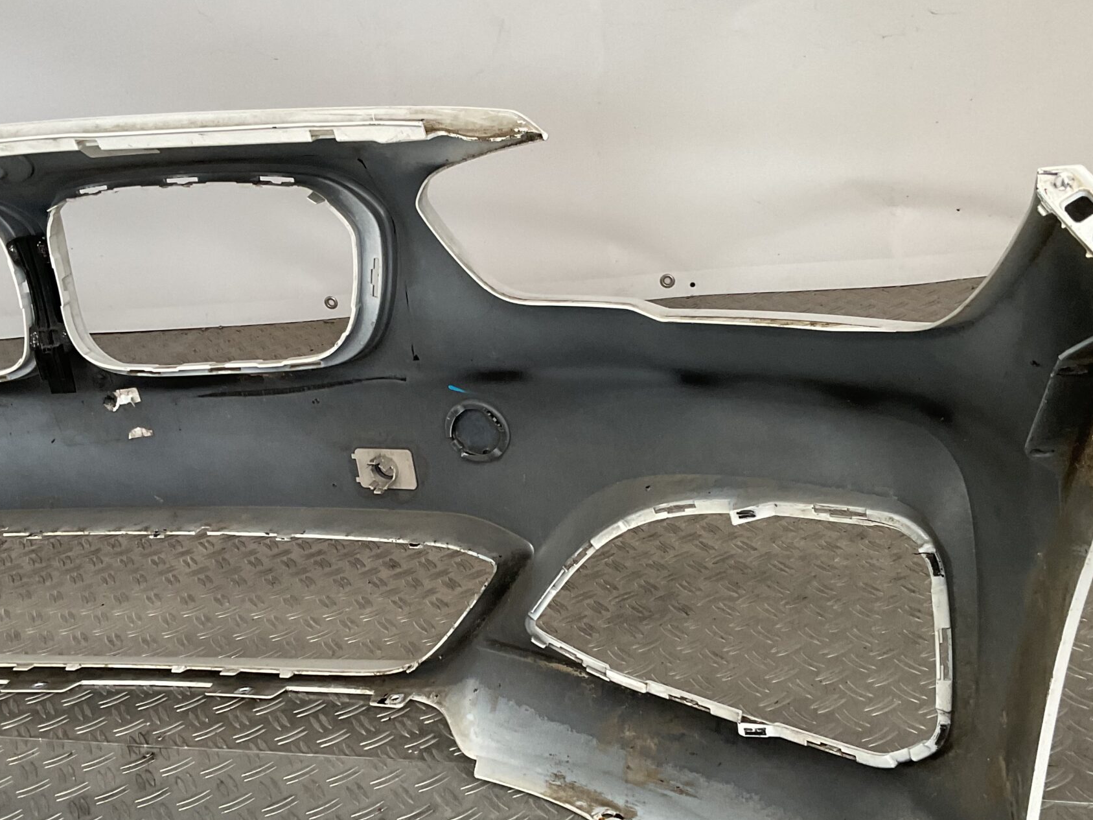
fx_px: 1389
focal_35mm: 44
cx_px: 498
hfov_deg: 42.9
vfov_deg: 32.7
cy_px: 506
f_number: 1.8
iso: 64
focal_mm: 3
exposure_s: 1/50
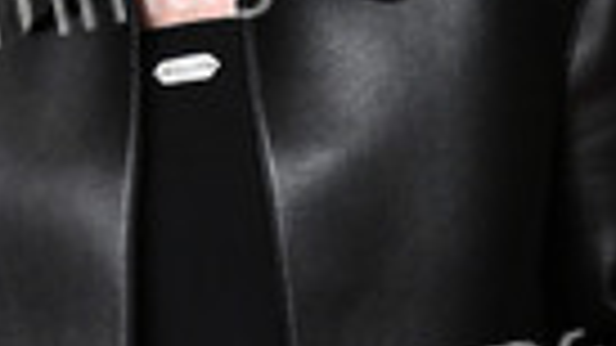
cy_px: 184
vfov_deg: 3.8
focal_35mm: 320
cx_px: 220
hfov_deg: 6.7
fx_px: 5226
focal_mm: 105
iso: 6400
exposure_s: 1/250
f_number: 5.6
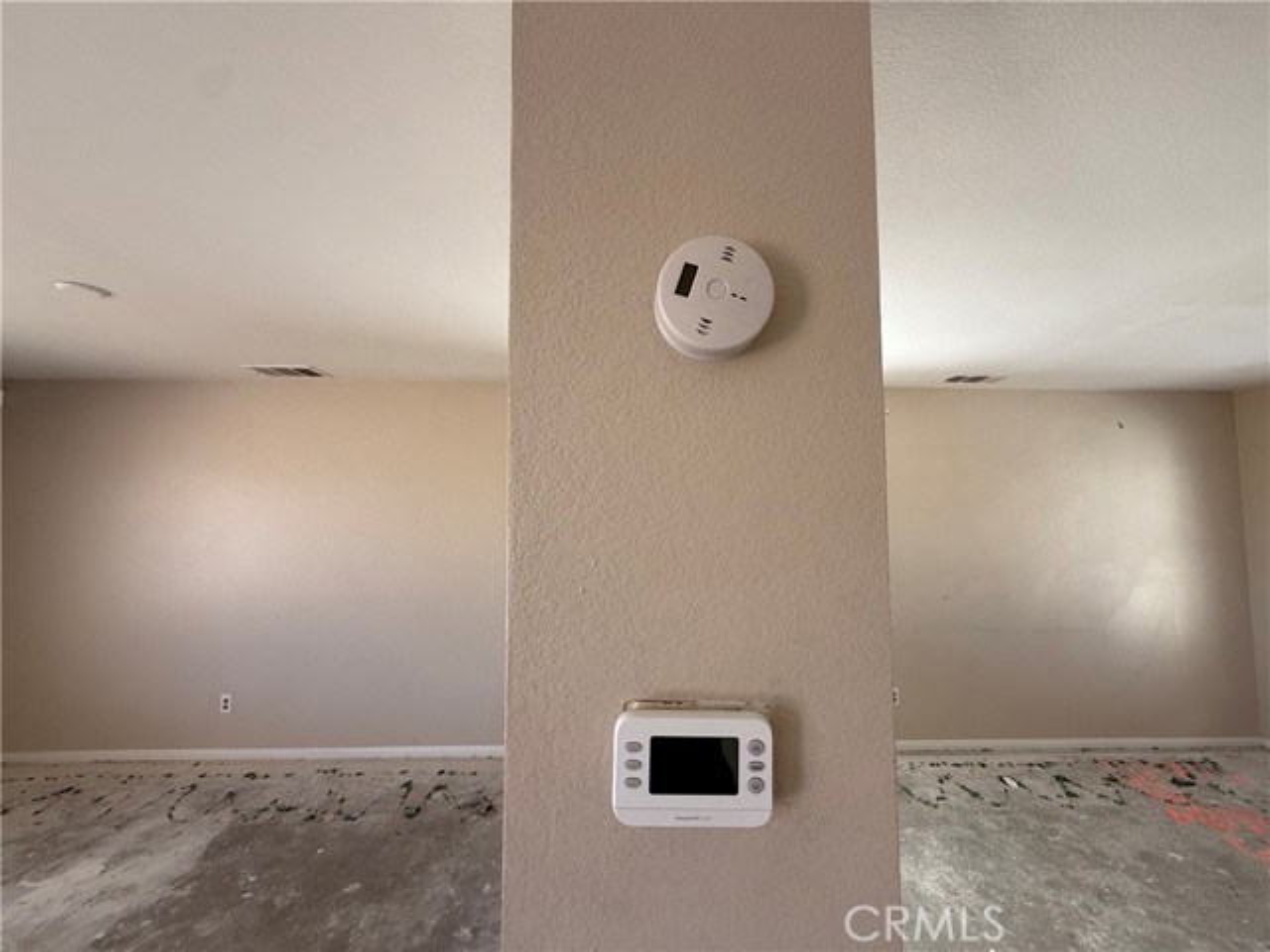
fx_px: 514
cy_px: 476
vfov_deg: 85.7
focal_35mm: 14
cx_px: 635
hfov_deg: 102.1
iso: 64
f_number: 2.2
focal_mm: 2.22
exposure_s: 1/99
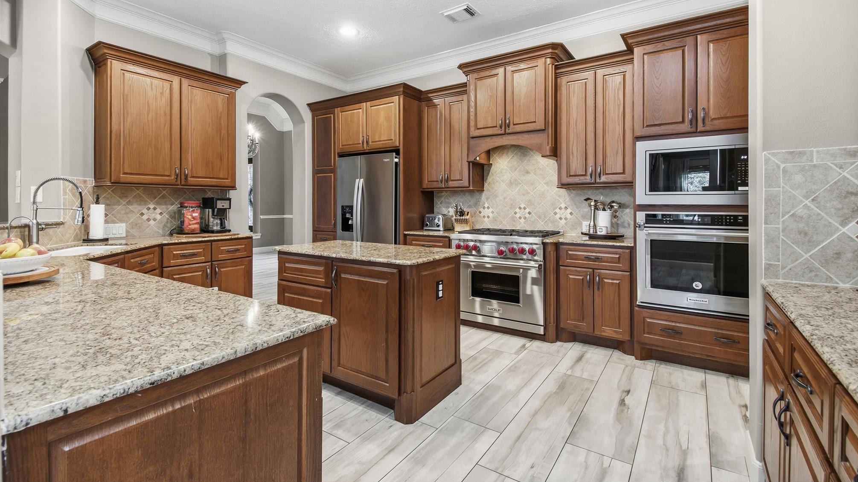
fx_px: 364
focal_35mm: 16
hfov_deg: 99.4
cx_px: 430
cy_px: 206
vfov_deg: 66.7
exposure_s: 1/6
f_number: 8
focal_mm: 10
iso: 320
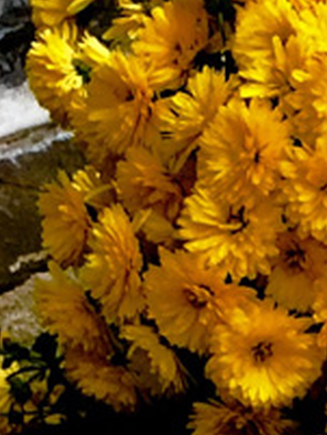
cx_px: 206
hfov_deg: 19.1
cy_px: 302
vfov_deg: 25.1
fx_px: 969
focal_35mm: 77
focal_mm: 4.15
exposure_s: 1/441
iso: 32
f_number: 2.2
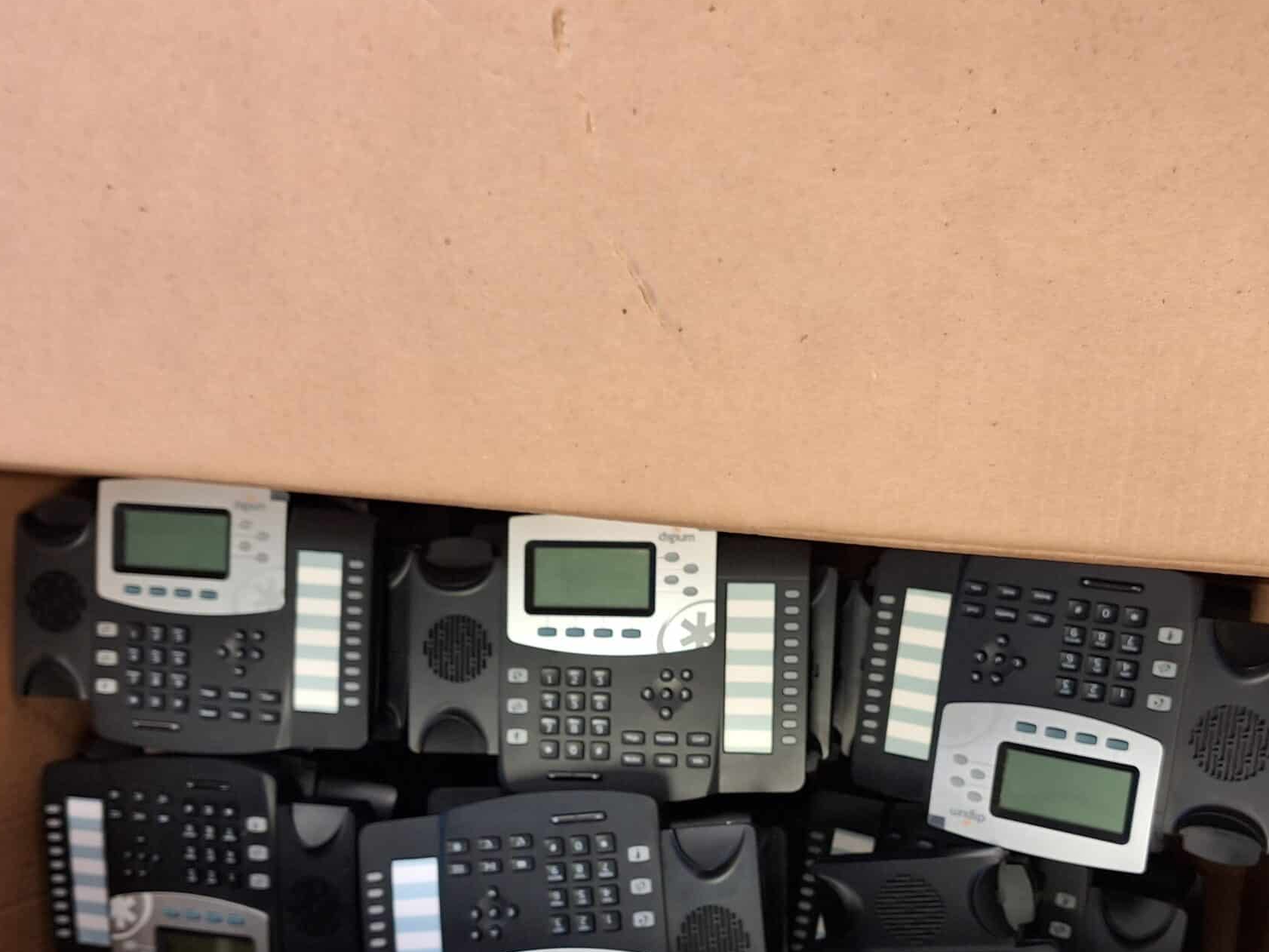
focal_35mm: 35
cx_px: 669
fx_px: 1283
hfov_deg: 52.6
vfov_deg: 40.0
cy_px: 671
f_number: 1.8
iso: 125
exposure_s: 1/40
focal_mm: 5.54
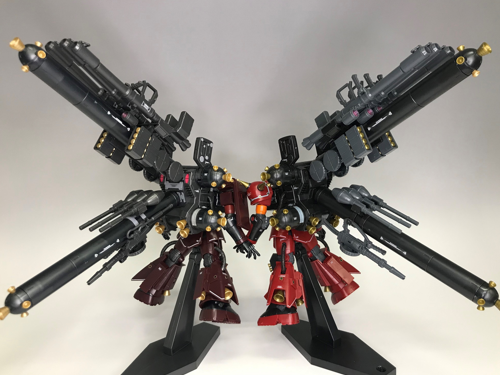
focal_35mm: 29
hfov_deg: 61.7
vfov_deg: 48.2
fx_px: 419
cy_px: 193
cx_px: 253
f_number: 1.8
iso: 25
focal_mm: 3.99
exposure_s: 1/40
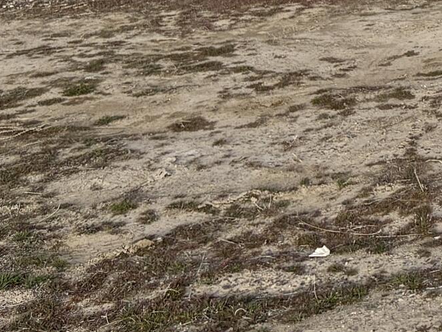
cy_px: -309
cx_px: 922
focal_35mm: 118
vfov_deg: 11.4
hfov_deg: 13.8
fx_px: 1507
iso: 50
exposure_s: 1/2364
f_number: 1.6
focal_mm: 5.96
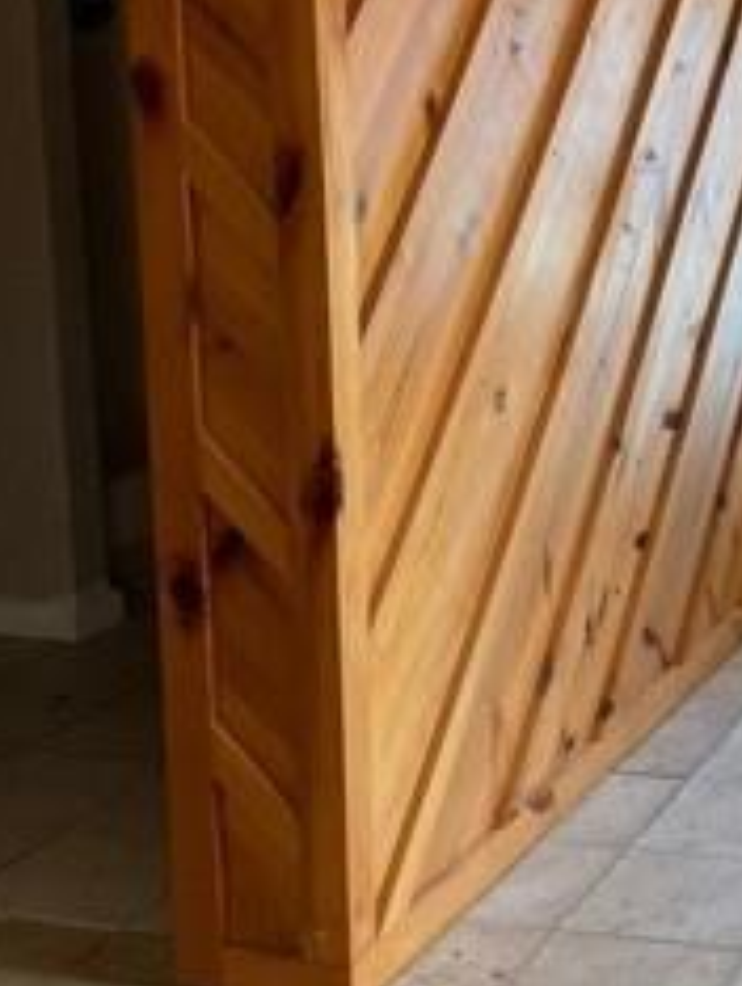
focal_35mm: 71
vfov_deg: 27.2
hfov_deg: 19.7
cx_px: 852
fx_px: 2026
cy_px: 324
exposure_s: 1/103
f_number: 1.8
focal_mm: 4.25
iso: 125
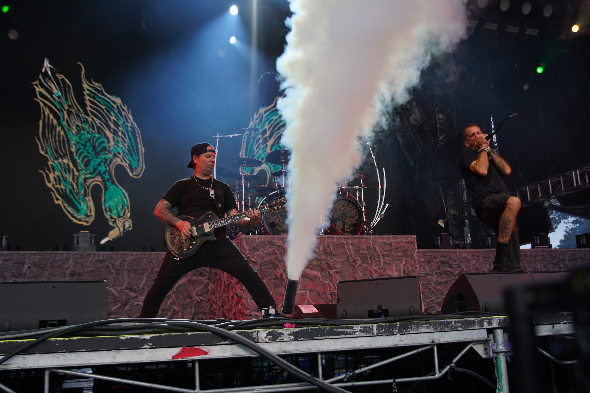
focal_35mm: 36
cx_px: 295
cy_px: 196
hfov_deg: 53.1
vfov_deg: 36.9
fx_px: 590
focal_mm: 36
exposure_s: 1/125
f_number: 4
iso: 100
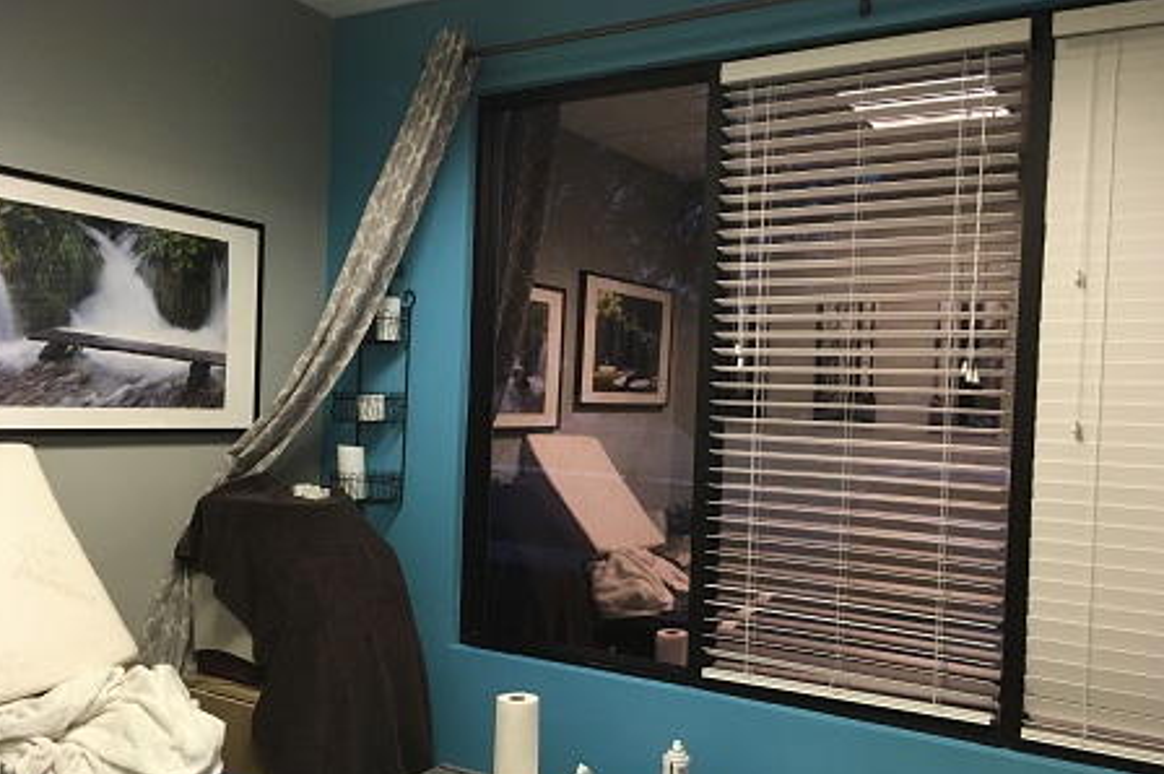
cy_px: 425
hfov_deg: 60.3
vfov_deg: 42.2
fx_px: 1002
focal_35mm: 31
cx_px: 579
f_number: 2.2
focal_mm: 4.15
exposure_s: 1/30
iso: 125
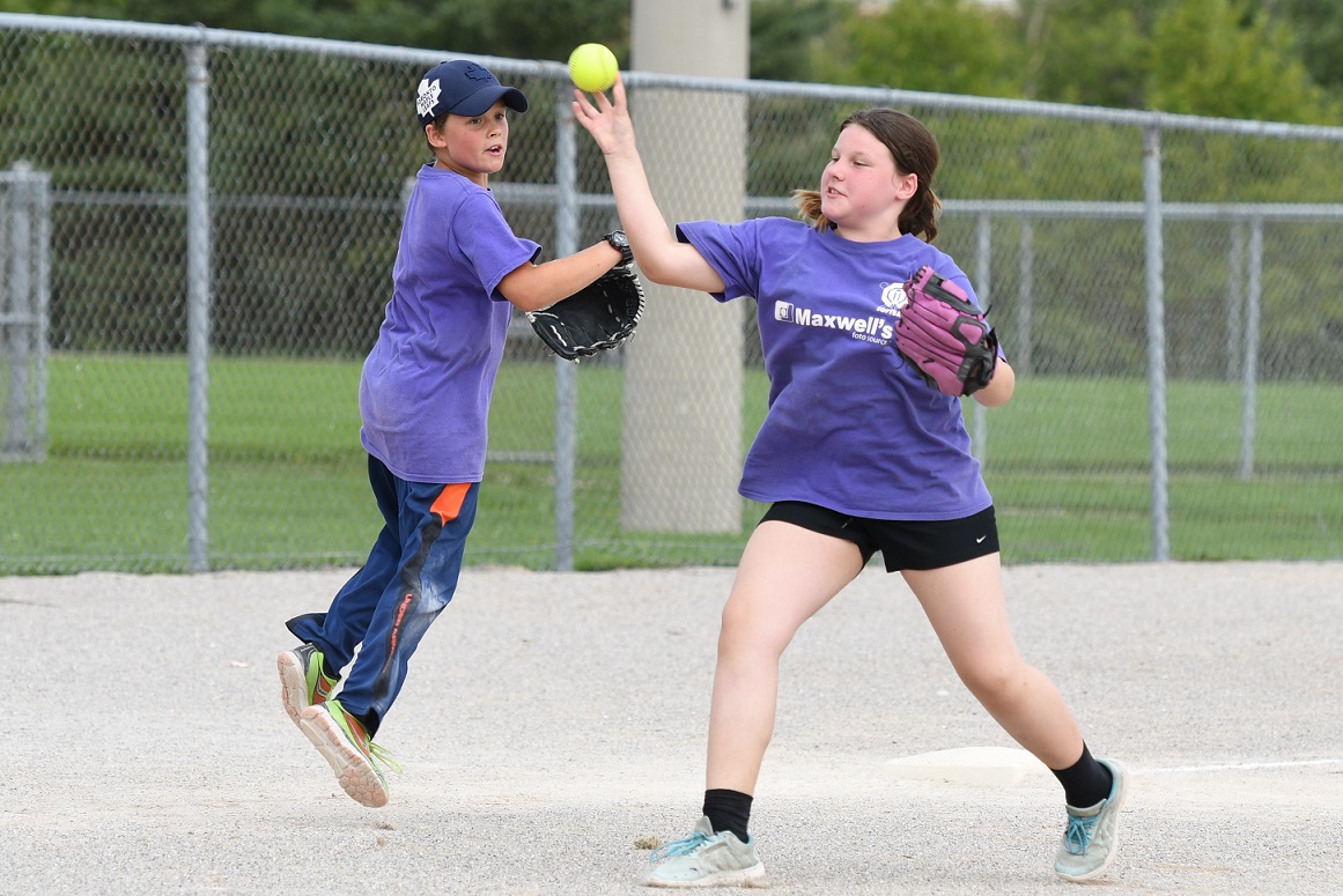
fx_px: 7557
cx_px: 672
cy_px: 448
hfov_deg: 10.2
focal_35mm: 202
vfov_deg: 6.8
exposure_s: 1/1000
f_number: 4
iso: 160
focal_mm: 135
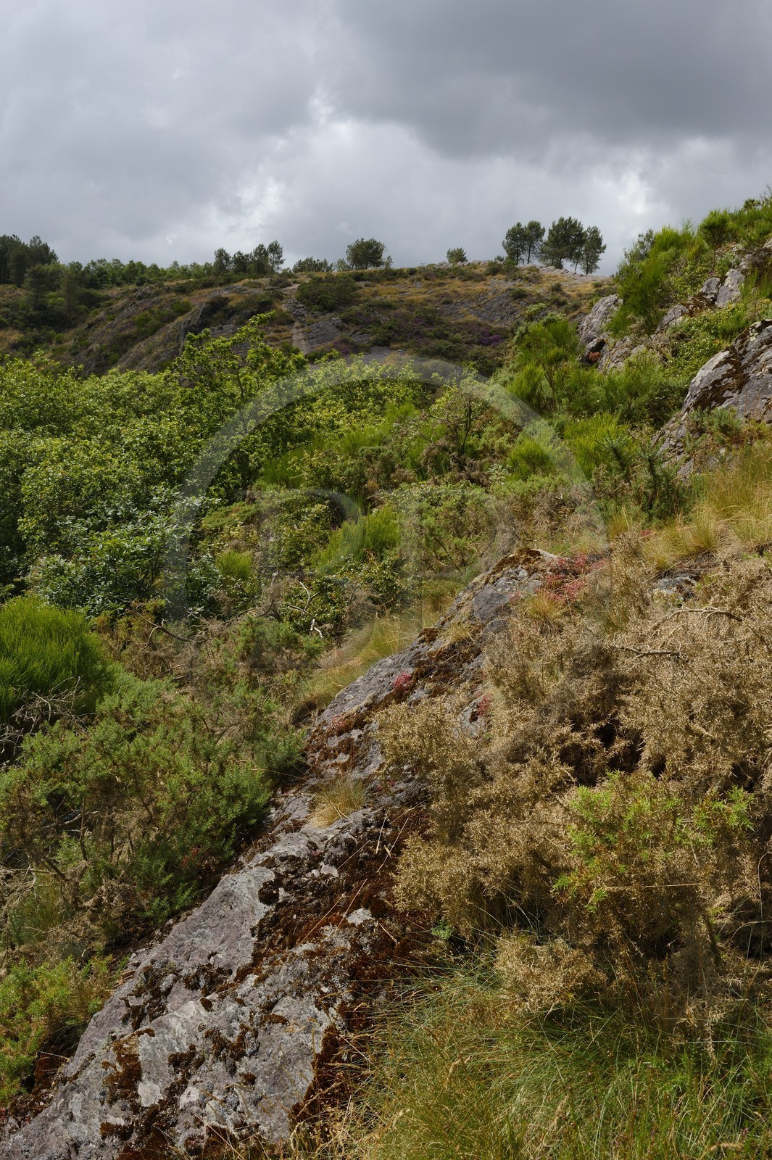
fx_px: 1030
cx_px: 386
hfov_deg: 41.1
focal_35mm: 32
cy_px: 580
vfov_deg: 58.7
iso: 200
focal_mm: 32
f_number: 16
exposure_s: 1/160
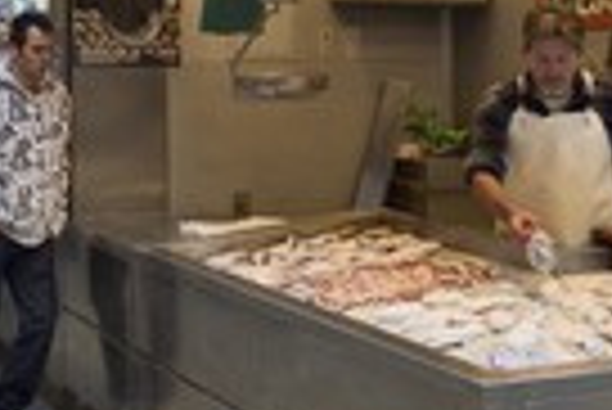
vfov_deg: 17.4
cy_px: -117
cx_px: 108
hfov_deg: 26.7
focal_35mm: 74
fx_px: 1259
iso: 800
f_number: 6.3
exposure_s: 1/125
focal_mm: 24
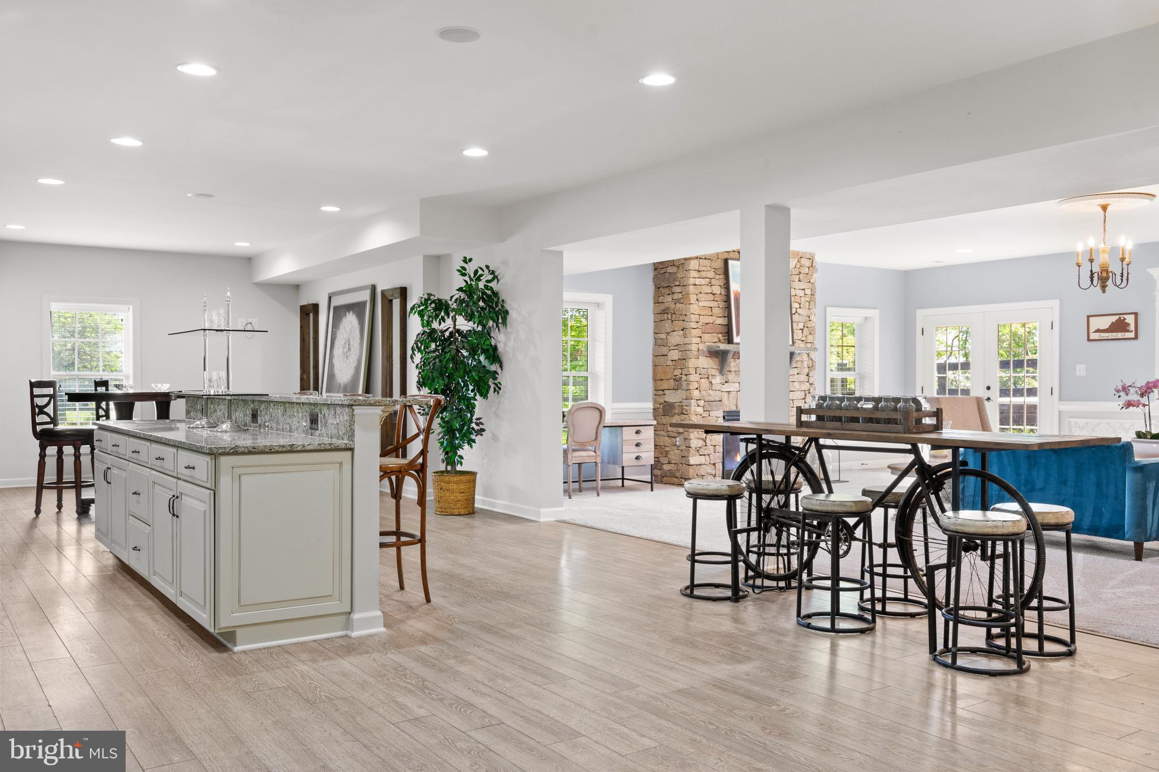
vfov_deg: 42.3
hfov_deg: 60.3
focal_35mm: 31
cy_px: 386
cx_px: 580
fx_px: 998
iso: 640
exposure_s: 1/4
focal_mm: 31
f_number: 9
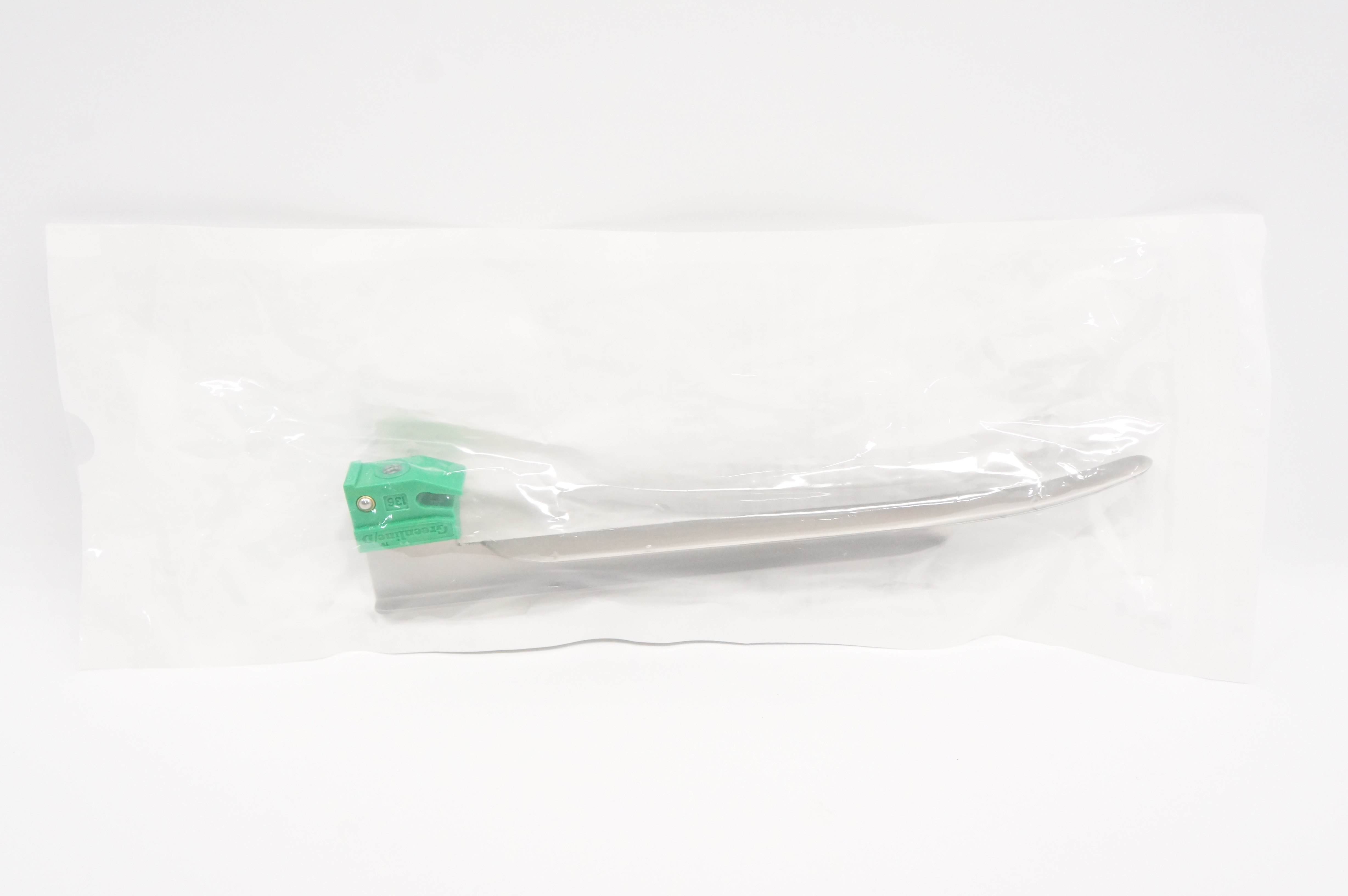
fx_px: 1571
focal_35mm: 42
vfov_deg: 31.8
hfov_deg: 46.4
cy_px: 448
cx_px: 674
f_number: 8
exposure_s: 1/250
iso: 3200
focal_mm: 28
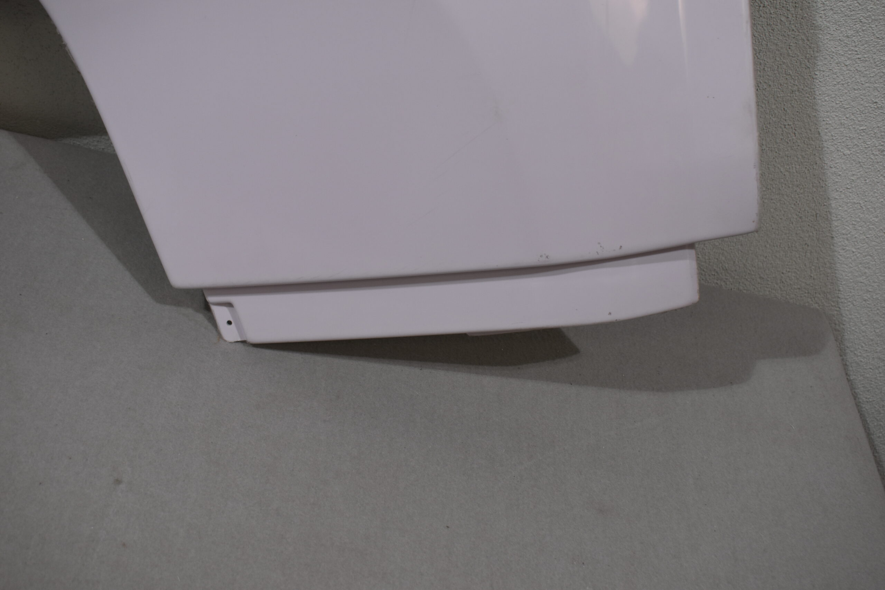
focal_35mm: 44
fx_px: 1069
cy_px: 295
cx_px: 442
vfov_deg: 30.9
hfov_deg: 45.0
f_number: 5.6
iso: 280
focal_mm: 29
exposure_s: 1/125
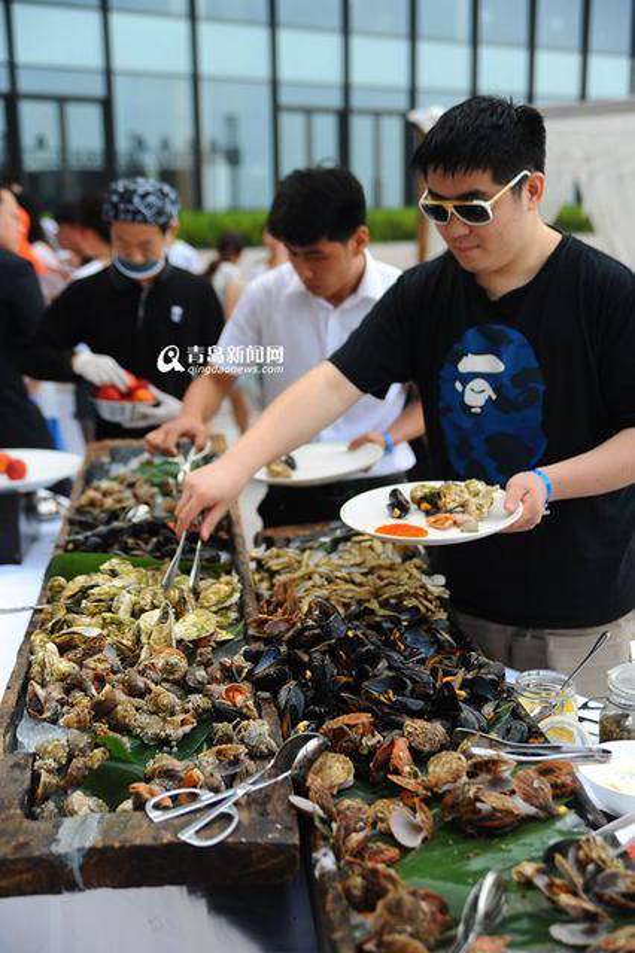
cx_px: 318
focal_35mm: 48
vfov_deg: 41.1
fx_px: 1271
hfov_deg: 28.0
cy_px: 476
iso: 500
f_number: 2.8
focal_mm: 48
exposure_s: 1/1000
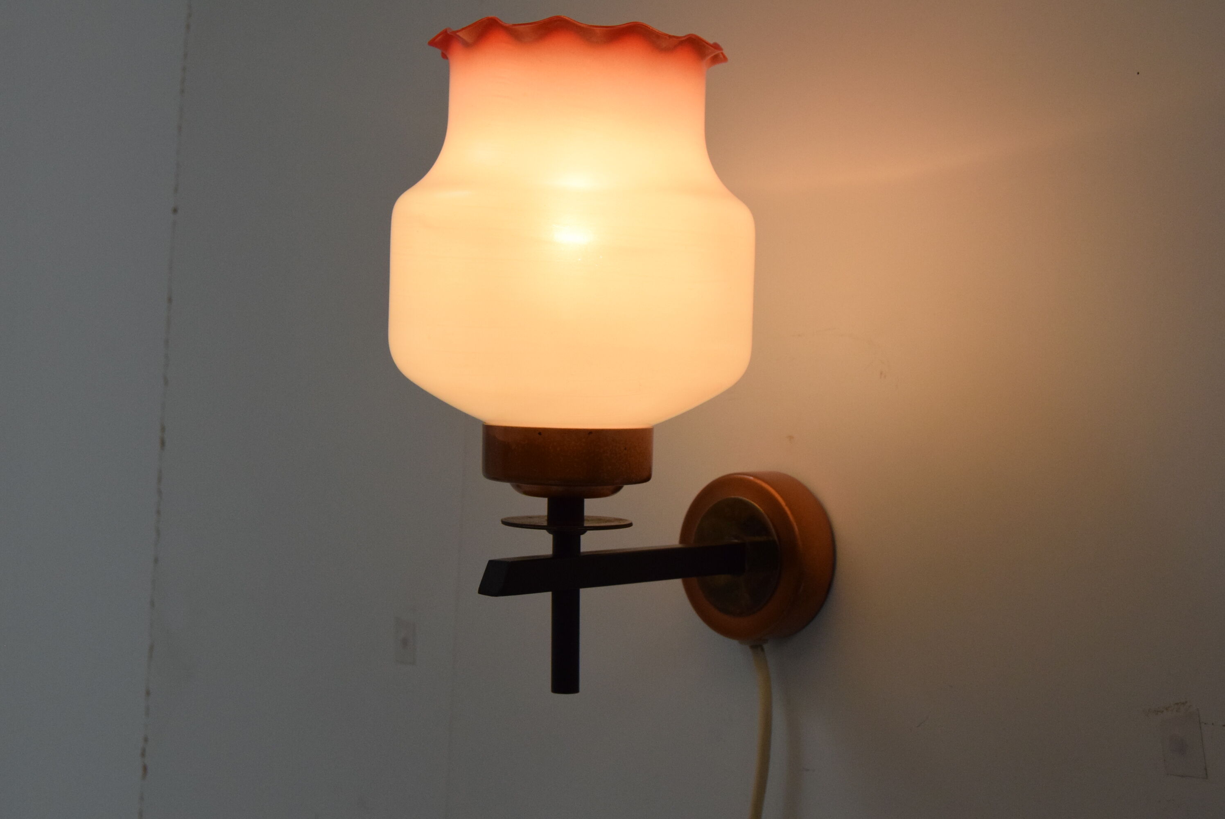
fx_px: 1941
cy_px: 410
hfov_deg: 35.0
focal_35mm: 57
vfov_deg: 23.8
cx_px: 612
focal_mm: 38
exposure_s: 1/320
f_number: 9
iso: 1600
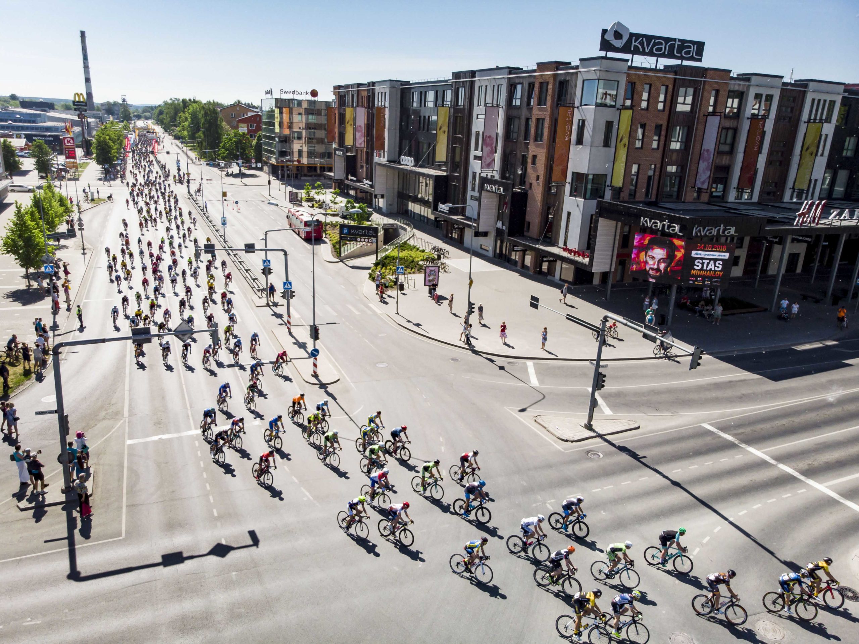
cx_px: 430
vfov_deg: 56.8
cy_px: 322
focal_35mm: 24
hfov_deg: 71.6
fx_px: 595
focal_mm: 4.5
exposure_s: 1/2000
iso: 200
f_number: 2.8
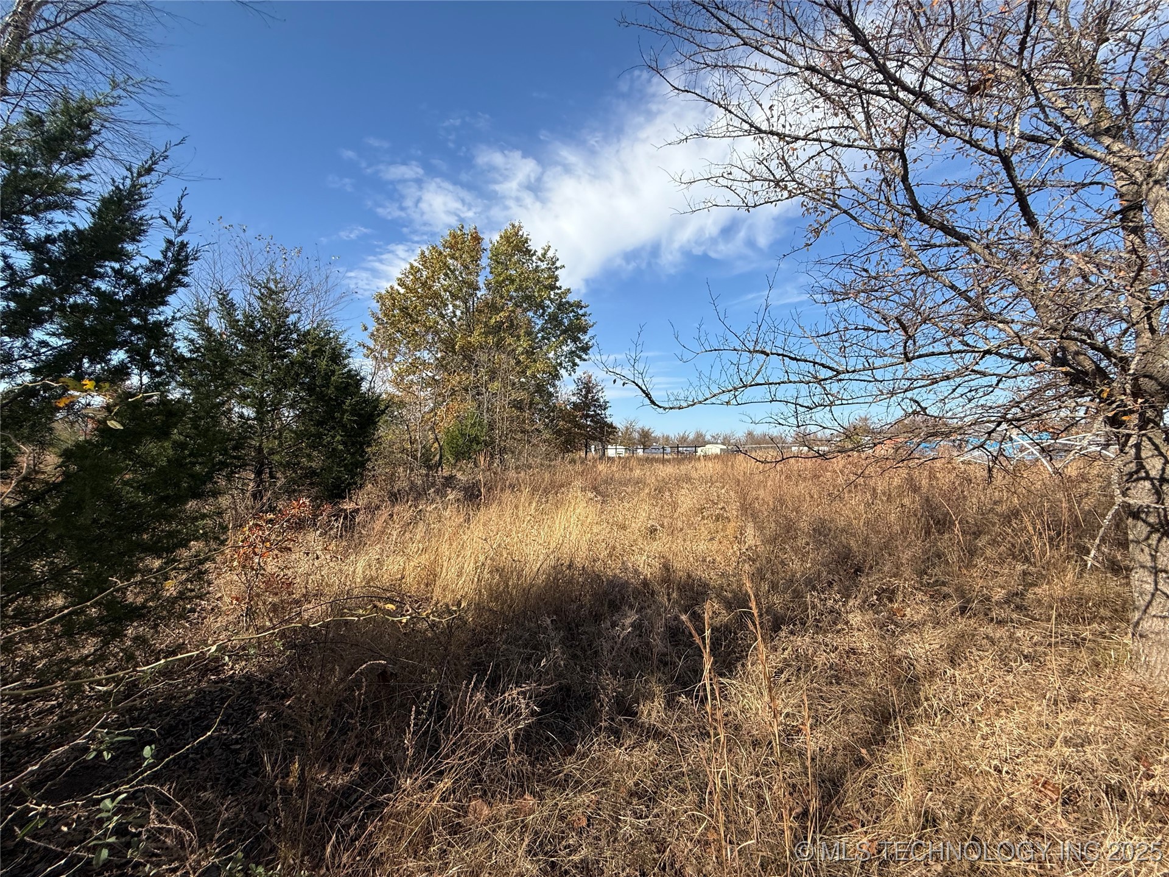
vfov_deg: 85.7
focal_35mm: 14
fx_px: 473
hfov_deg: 102.1
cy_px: 438
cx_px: 584
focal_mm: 2.22
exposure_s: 1/1613
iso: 50
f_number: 2.2
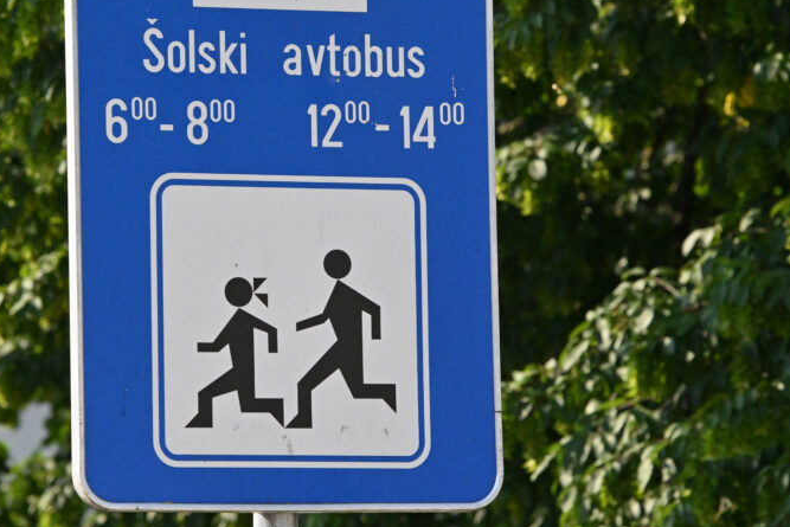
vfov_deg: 4.5
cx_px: 325
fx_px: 6738
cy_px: 208
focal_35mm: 307
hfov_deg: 6.7
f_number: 7.1
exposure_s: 1/6400
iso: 4000
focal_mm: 200
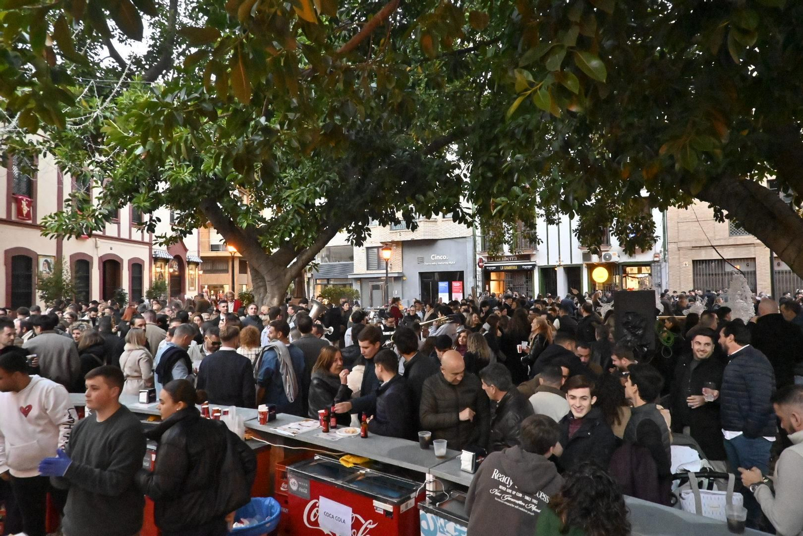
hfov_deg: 73.7
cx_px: 402
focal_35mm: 24
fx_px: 535
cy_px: 268
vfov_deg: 53.1
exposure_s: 1/125
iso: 10000
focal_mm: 16
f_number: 6.3
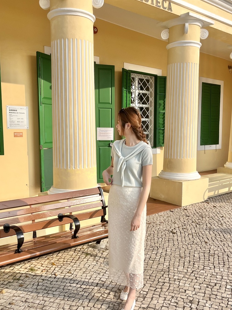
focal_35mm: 29
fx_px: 259
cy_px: 167
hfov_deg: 48.2
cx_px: 107
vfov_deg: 61.6
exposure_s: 1/3215
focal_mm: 5.1
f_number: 1.6
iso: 50
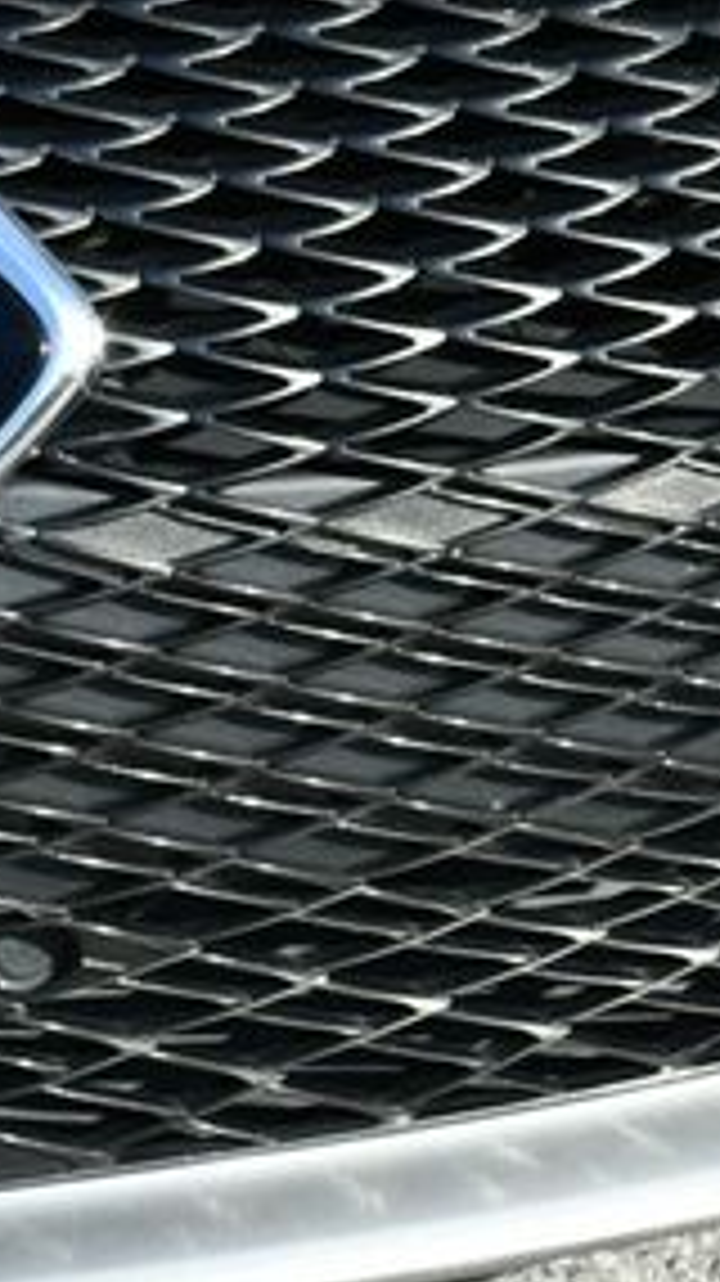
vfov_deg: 12.0
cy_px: 526
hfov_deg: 6.7
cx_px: 720
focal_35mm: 179
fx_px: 6084
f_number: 8
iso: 180
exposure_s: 1/250
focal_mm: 38
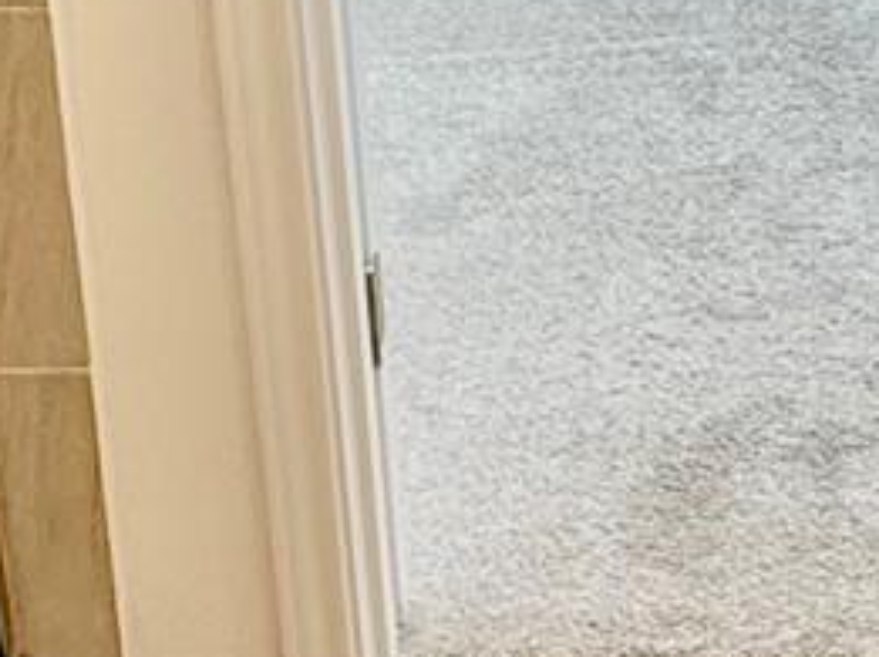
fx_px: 2789
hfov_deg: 17.5
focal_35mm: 110
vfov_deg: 12.9
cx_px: 896
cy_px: -263
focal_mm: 2.22
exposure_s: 1/120
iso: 50
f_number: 2.2
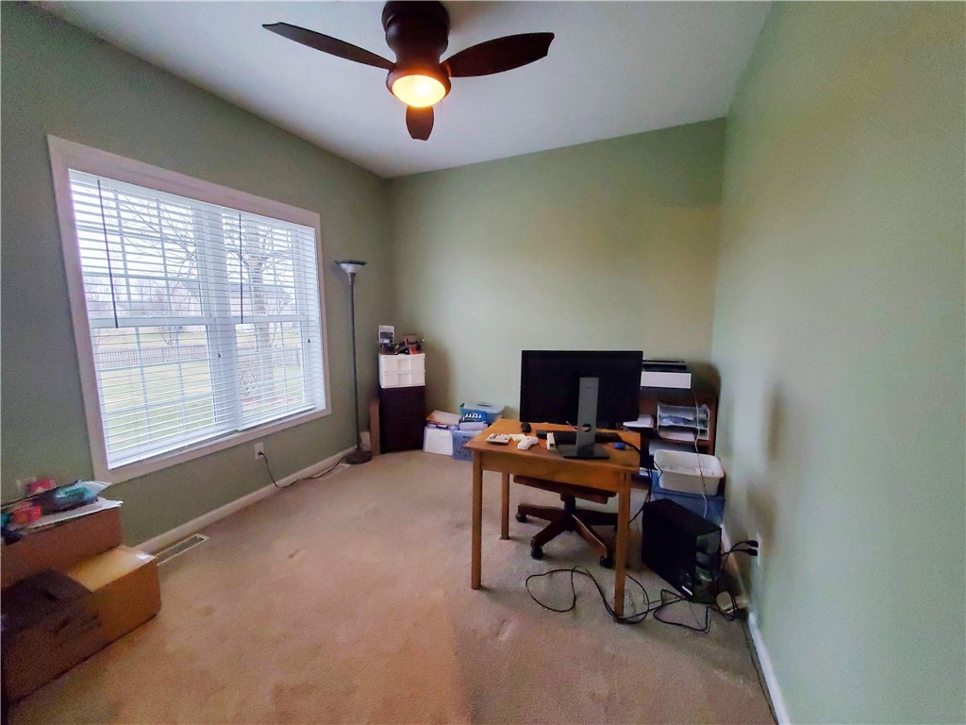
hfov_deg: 106.2
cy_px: 362
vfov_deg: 89.9
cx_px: 483
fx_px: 363
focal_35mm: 13
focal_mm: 1.8
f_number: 2.2
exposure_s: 1/59
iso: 640
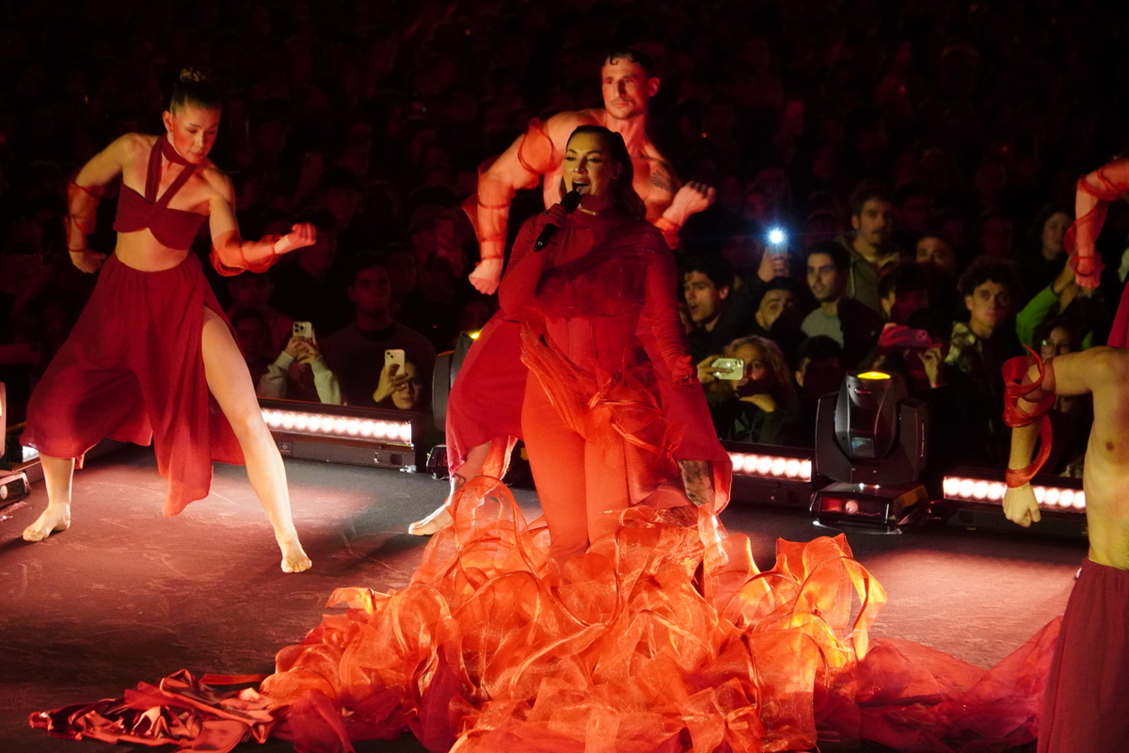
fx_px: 4939
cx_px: 564
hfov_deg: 13.0
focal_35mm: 158
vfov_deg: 8.7
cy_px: 376
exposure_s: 1/200
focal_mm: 105
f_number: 4
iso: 5000
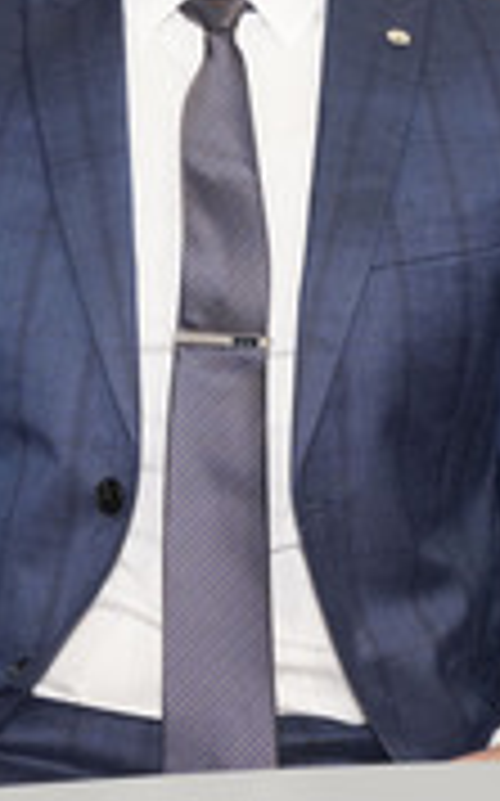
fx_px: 1856
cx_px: 205
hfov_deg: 15.3
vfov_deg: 24.0
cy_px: 148
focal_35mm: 85
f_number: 5
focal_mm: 33
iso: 2000
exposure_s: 1/160
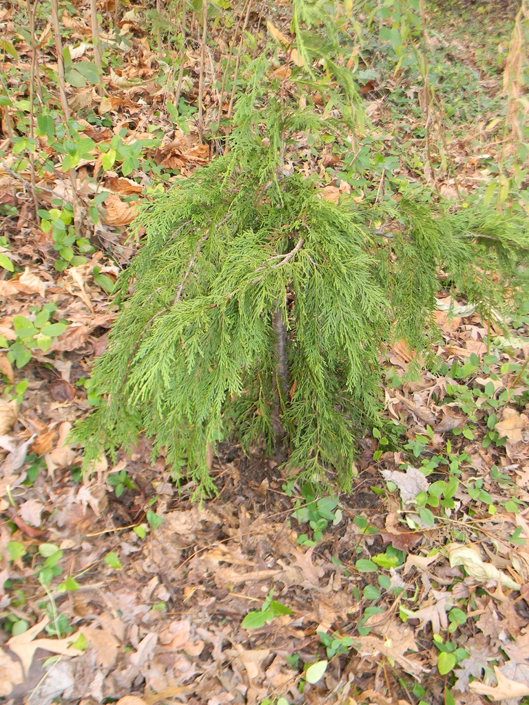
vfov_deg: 51.4
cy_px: 352
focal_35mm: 36
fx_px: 734
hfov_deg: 39.7
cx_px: 264
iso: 139
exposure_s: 1/30
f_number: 3.7
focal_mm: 6.4
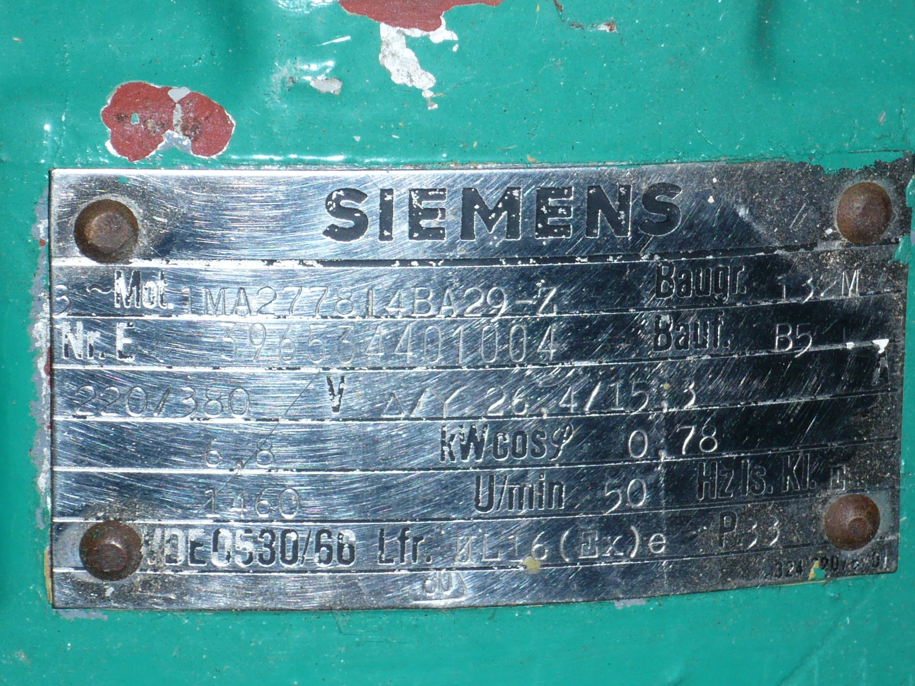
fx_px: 3938
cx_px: 458
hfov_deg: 13.3
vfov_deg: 10.0
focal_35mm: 149
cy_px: 343
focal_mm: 16.4
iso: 100
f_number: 5.6
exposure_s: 1/30
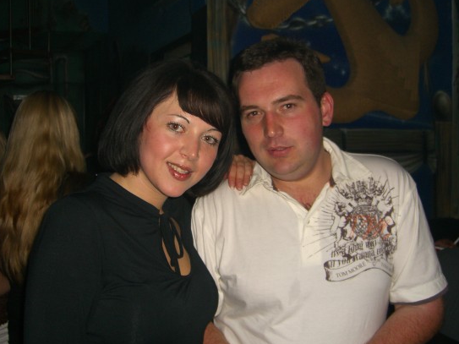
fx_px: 557
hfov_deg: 44.8
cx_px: 216
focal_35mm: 42
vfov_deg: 34.3
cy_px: 159
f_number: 2.8
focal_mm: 7.9
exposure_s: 1/60
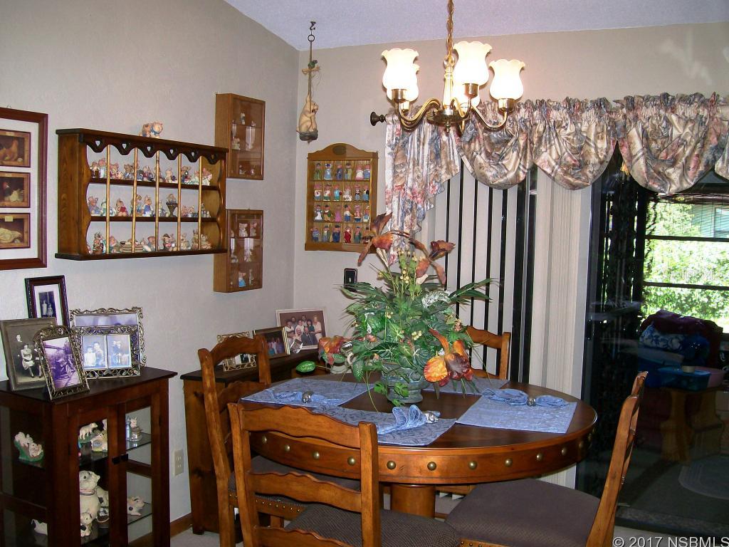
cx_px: 364
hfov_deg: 51.4
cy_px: 274
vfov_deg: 39.7
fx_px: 758
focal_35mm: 36
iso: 80
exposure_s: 1/64
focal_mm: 6
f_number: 2.7
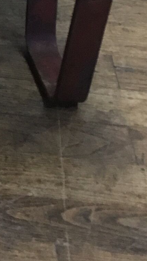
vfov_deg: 11.8
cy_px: -208
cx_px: -326
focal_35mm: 168
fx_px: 1163
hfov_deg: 6.5
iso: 125
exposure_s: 1/33
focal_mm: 4.15
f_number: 2.2
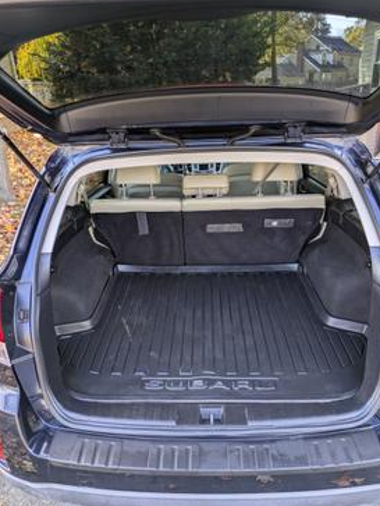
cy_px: 251
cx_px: 196
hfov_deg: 53.1
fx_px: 380
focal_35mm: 26
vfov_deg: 67.2
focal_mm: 5.43
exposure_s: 1/120
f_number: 1.89
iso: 97
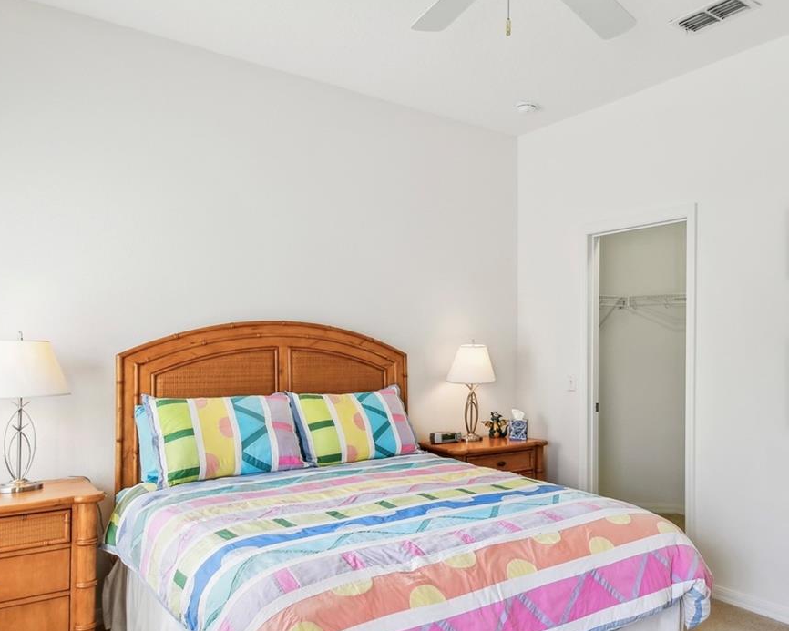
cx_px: 527
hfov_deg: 64.3
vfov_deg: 54.8
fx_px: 607
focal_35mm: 26
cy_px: 350
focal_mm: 10
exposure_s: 1/30
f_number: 7.1
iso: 100
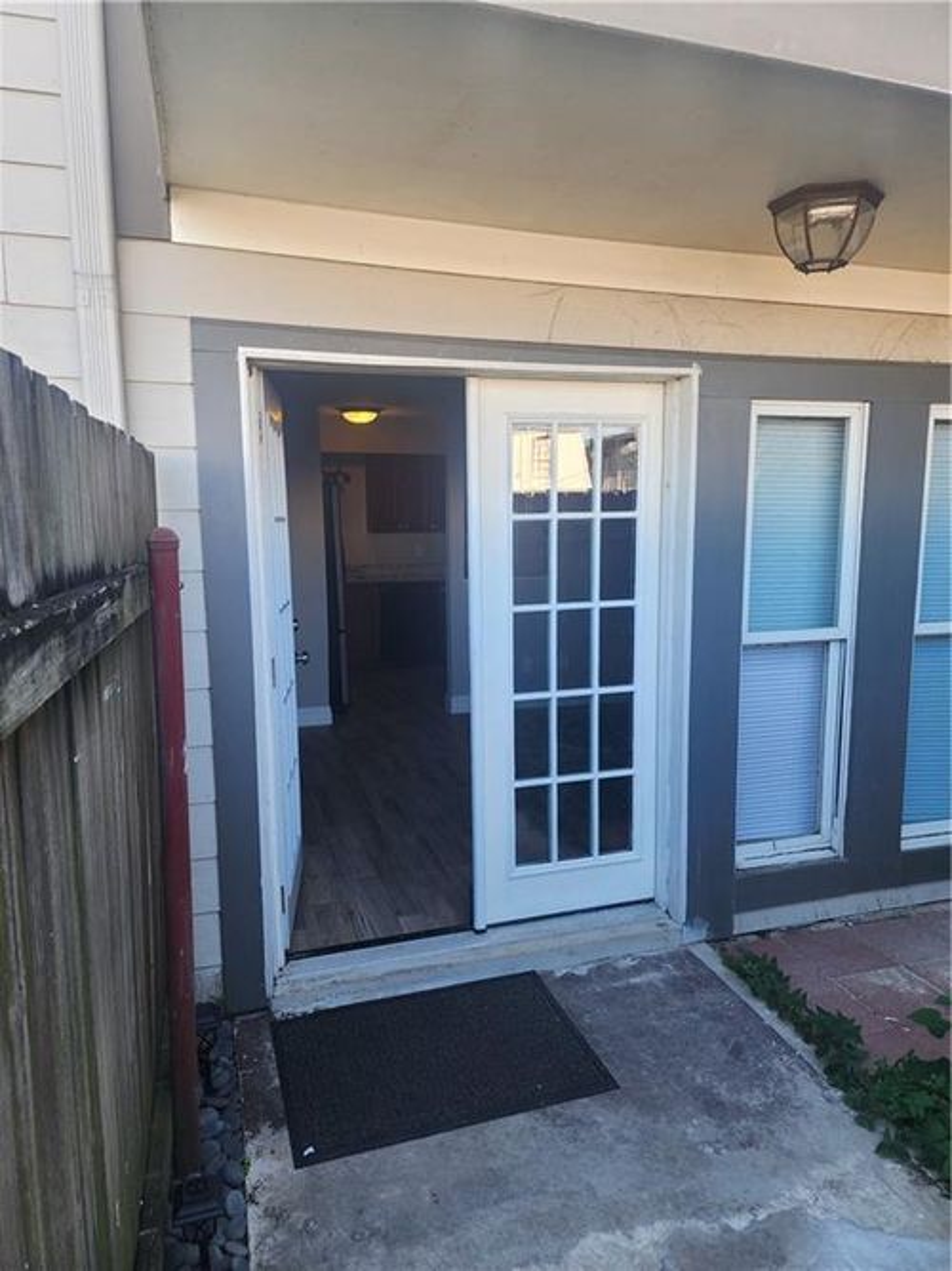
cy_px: 636
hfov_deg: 58.9
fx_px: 844
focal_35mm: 23
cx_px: 476
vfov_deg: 73.9
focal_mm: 6.4
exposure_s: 1/180
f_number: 1.8
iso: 40
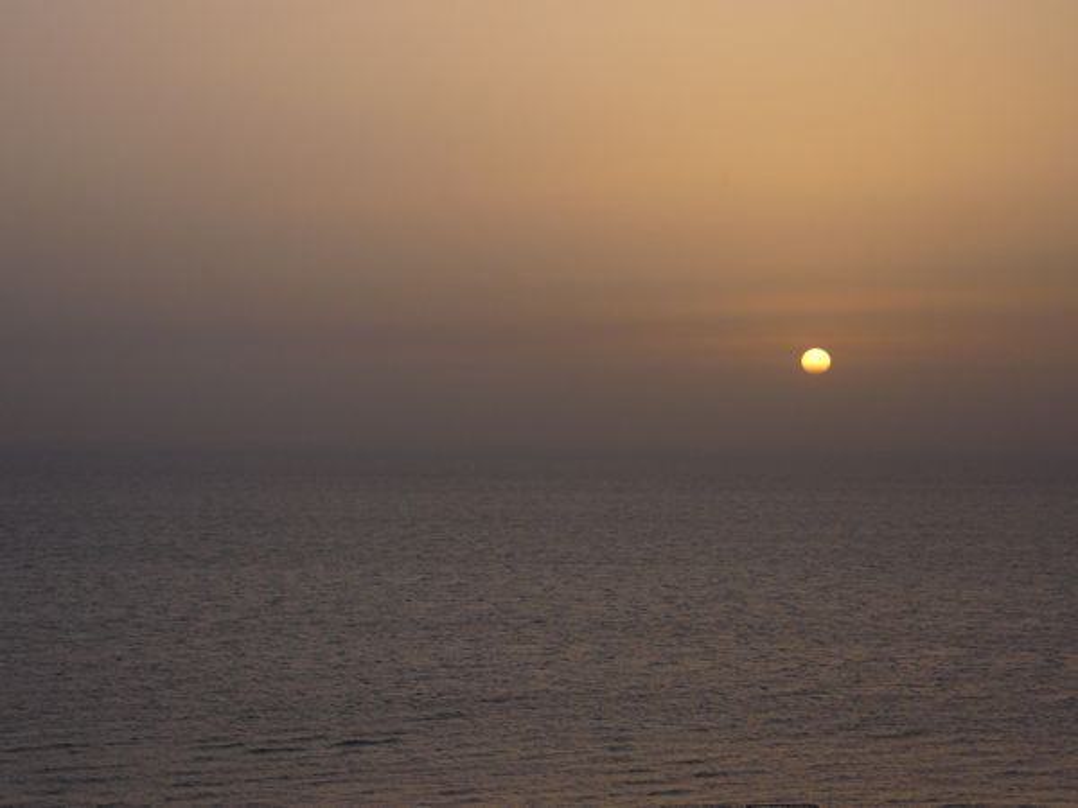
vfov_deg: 15.6
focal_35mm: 95
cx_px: 539
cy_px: 404
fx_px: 2958
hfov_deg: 20.7
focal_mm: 14.1
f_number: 3.9
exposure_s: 1/125
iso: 80
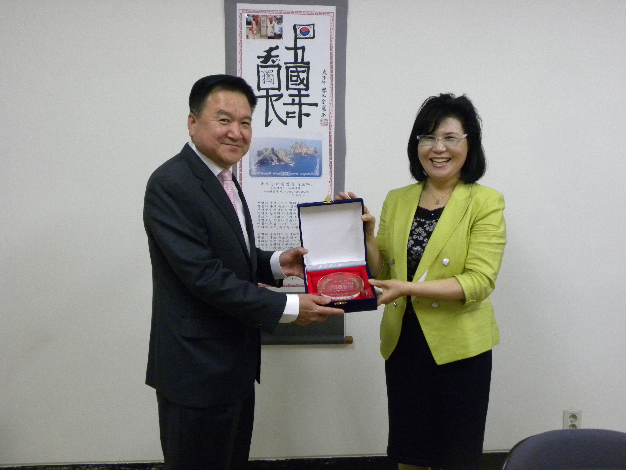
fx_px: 669
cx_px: 313
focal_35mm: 37
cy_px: 235
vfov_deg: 38.7
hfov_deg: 50.1
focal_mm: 6.6
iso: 400
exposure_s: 1/55
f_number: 3.2
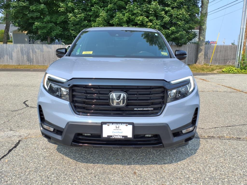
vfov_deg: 51.4
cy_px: 92
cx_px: 124
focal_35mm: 27
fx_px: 193
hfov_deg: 65.3
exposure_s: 1/1111
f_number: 1.9
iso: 40
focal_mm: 3.58
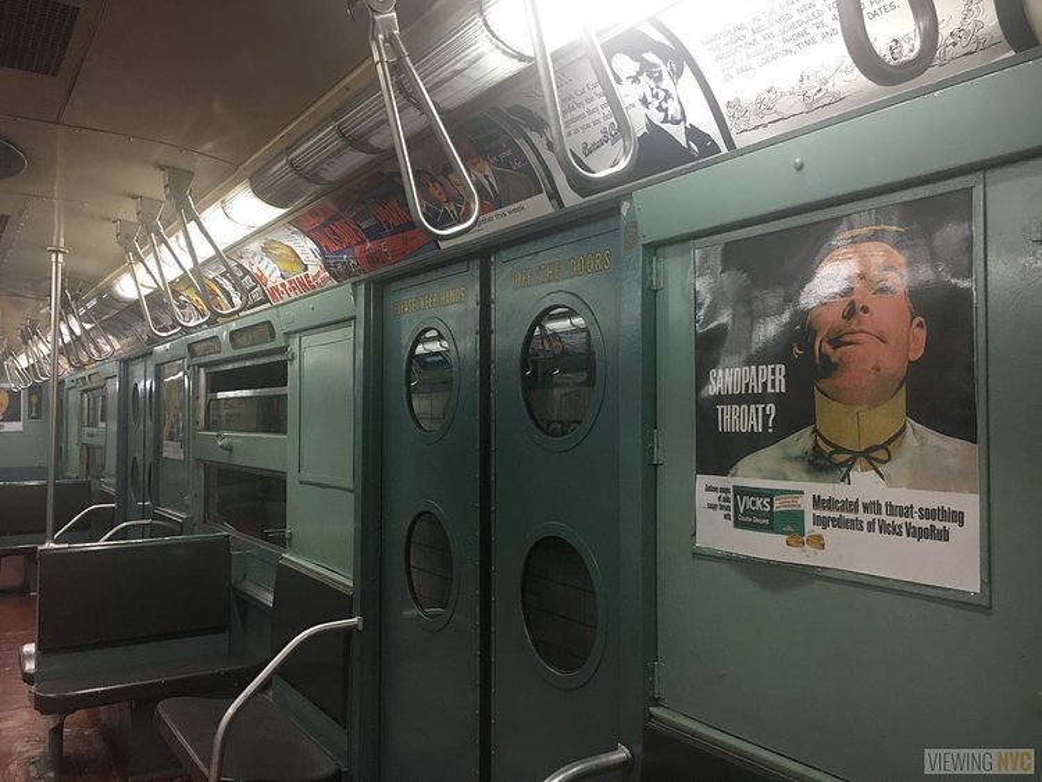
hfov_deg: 61.6
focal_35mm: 29
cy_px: 391
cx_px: 521
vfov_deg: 48.3
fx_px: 873
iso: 100
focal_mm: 4.15
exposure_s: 1/30
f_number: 2.2
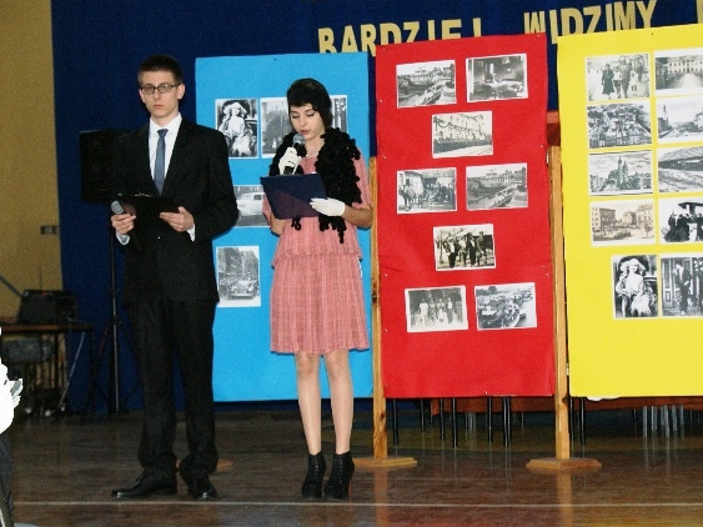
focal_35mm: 82
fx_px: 1665
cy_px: 264
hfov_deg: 23.8
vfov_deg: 18.0
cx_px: 318
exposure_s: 1/80
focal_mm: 50
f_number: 5.6
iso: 400
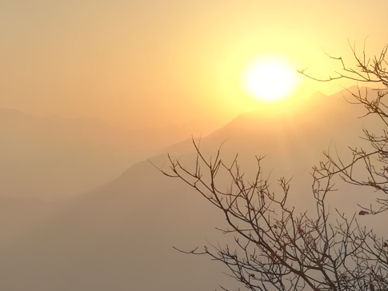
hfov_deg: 23.5
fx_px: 841
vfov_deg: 19.6
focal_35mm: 75
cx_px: -90
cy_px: 194
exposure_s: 1/1314
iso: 50
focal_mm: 3.83
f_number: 2.2
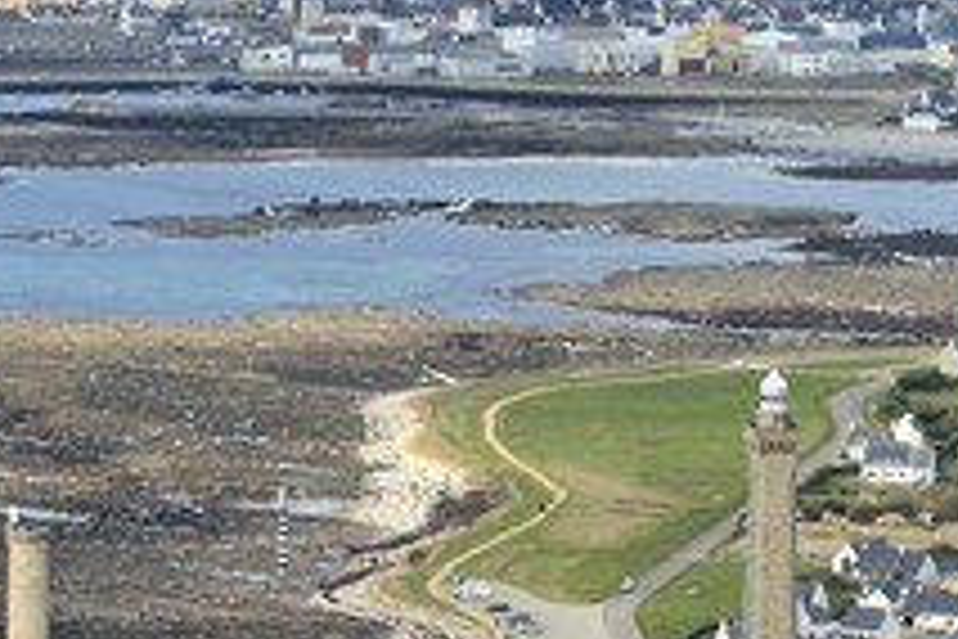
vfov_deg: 4.4
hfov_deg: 6.5
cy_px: 554
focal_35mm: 315
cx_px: 450
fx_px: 8382
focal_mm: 160
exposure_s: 1/800
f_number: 6.3
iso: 400
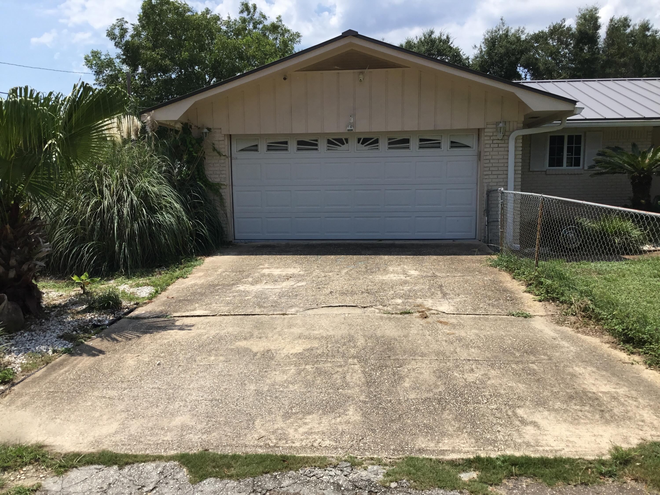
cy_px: 248
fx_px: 591
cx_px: 330
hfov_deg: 58.4
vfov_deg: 45.4
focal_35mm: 31
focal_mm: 3.3
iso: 25
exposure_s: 1/1404
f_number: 2.4
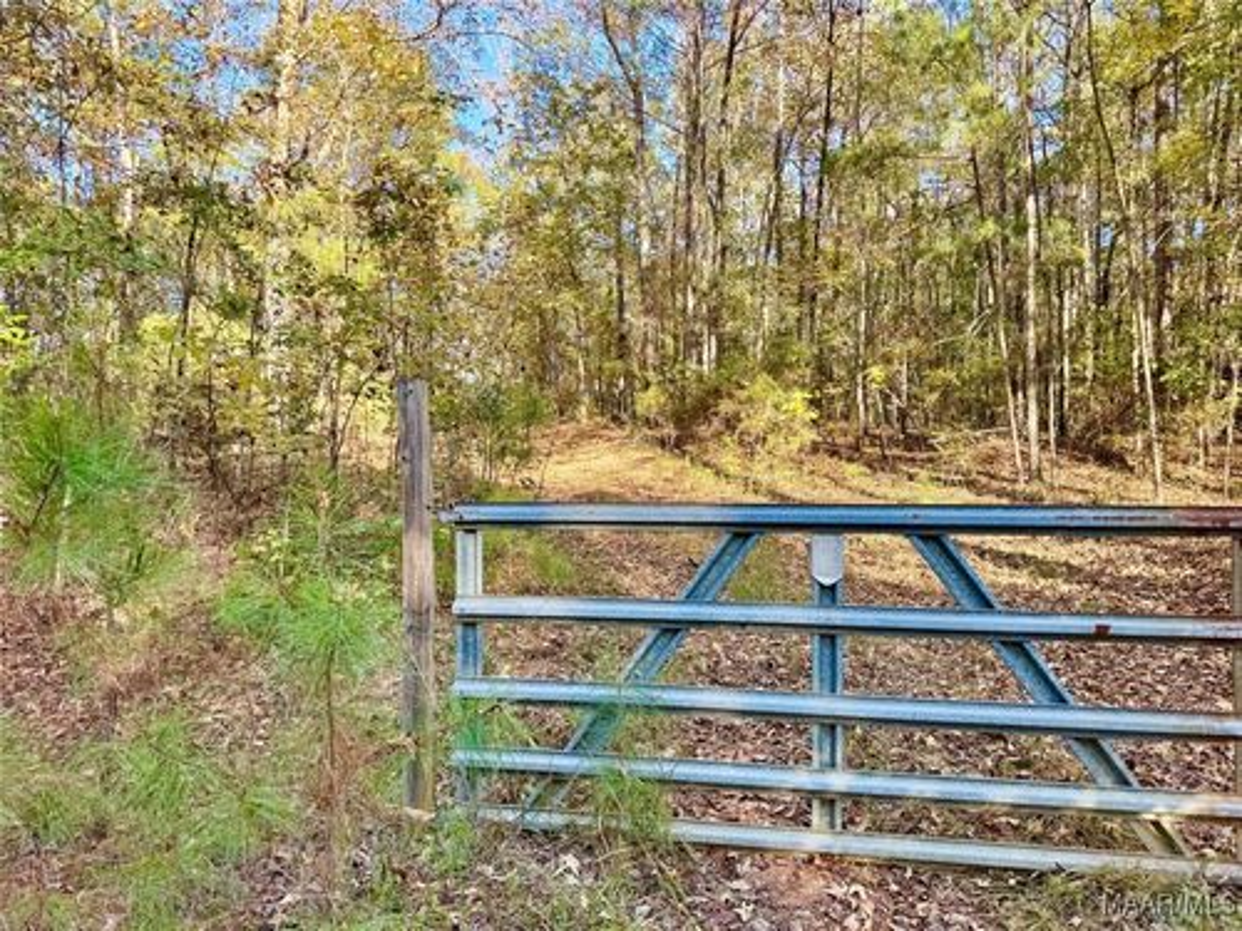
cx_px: 621
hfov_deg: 71.6
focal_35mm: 24
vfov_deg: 56.8
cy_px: 466
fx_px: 861
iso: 80
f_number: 1.78
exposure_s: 1/278
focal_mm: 6.76
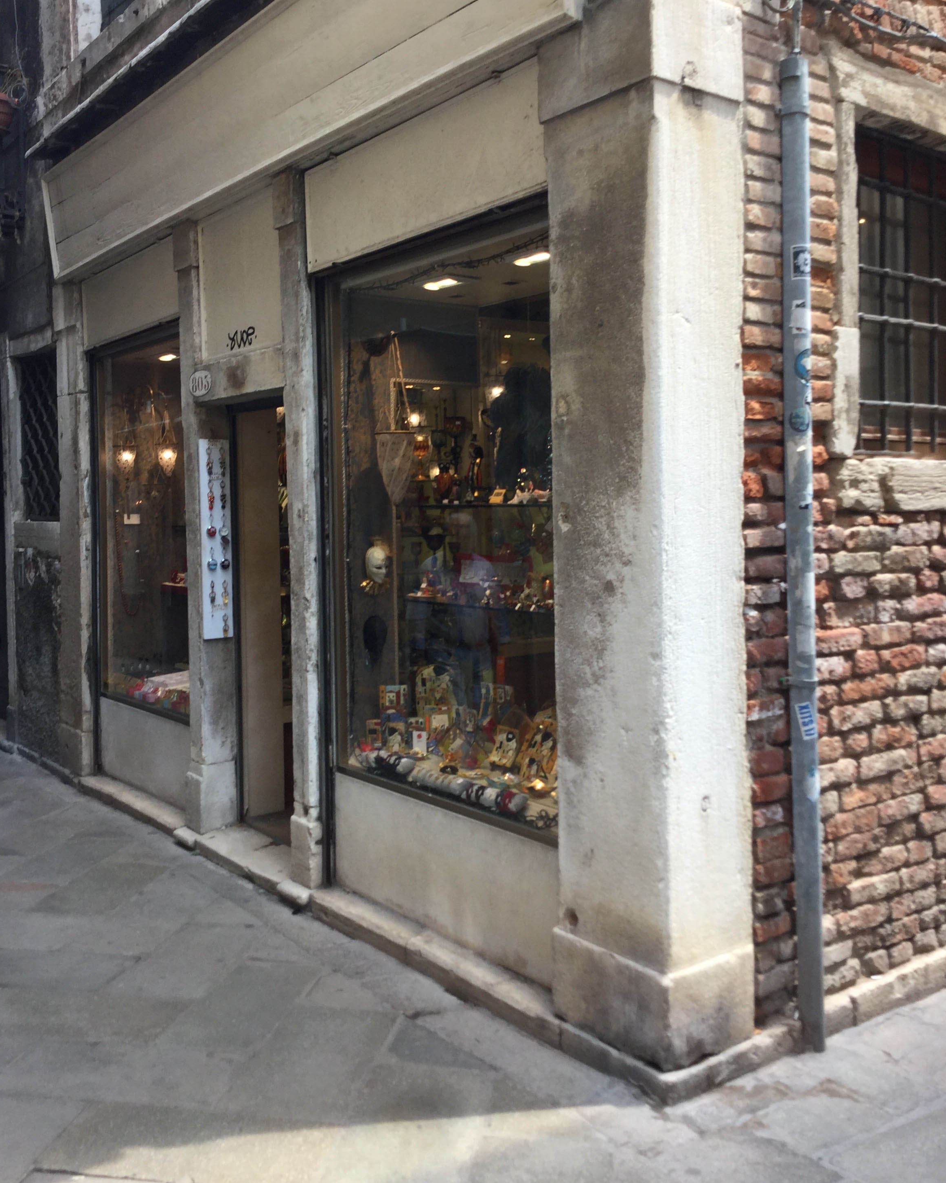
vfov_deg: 52.7
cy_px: 528
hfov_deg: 43.3
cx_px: 456
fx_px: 1190
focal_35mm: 34
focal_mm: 3.3
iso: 25
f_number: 2.4
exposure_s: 1/145
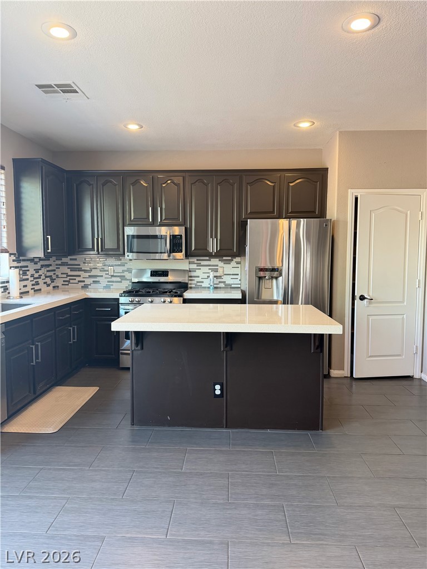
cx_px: 214
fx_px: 395
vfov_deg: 71.6
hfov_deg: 56.8
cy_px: 284
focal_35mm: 24
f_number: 1.78
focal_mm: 6.76
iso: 200
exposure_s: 1/60
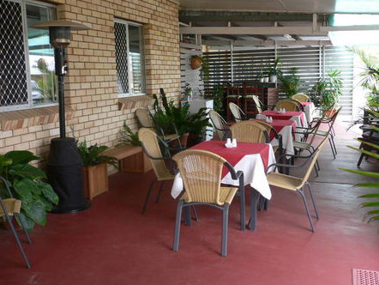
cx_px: 201
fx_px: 416
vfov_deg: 37.7
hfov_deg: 48.9
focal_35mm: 38
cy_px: 136
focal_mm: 5.8
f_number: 2.8
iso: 100
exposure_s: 1/80
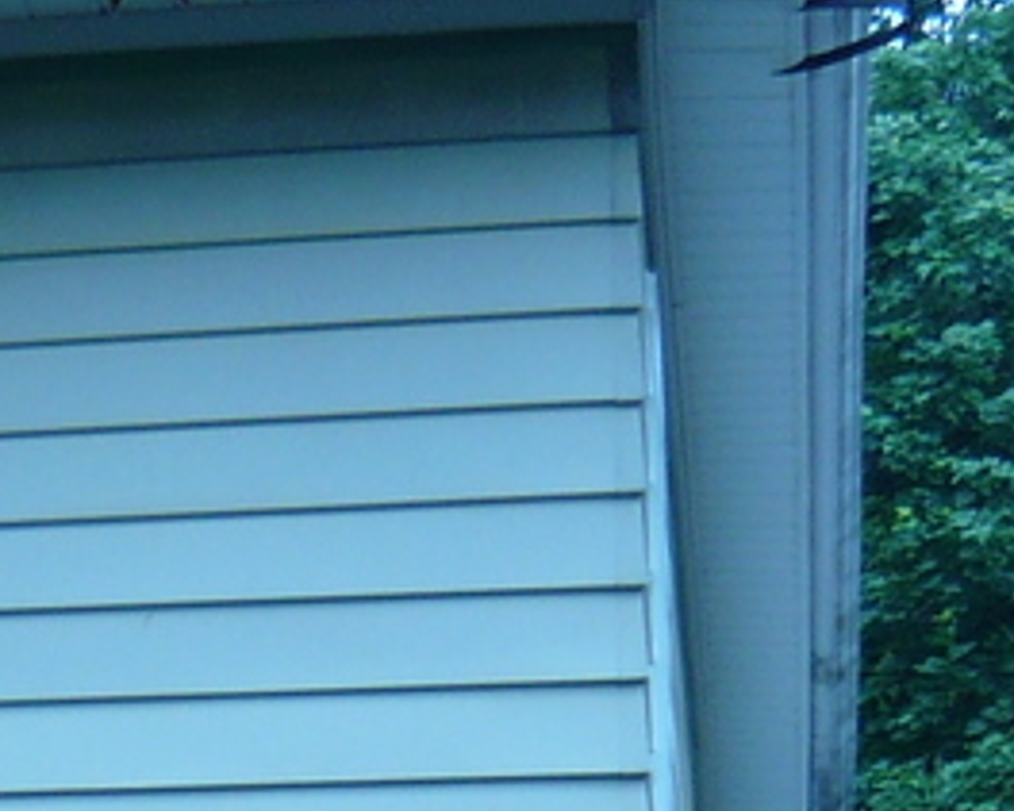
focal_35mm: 176
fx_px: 5280
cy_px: 1545
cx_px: -1102
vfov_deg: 8.4
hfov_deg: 10.0
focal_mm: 5.5
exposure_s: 1/500
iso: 100
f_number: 2.8
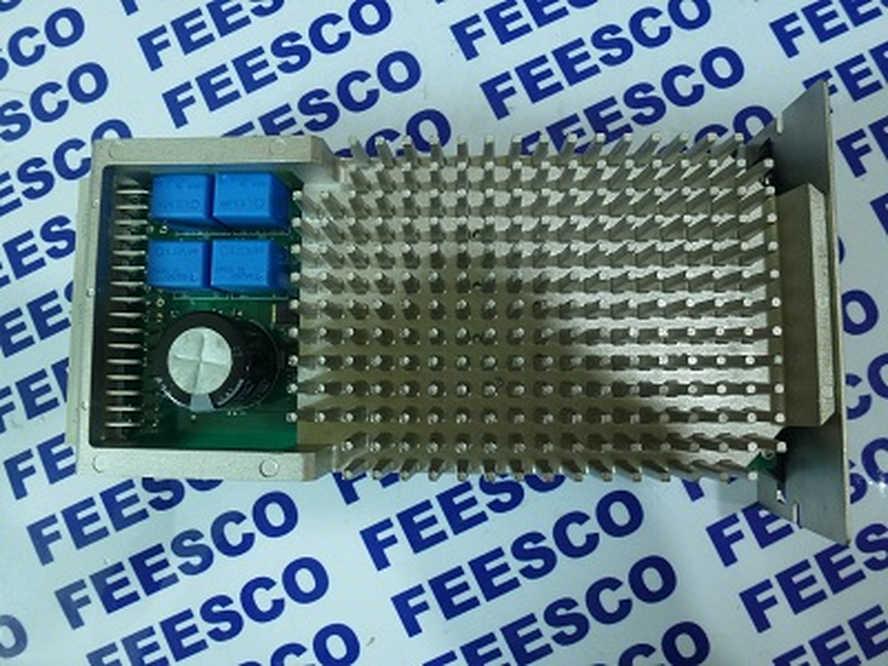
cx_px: 444
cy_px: 333
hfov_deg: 71.6
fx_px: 616
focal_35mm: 24
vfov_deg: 56.8
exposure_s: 1/15
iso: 200
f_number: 3.3
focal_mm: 4.3
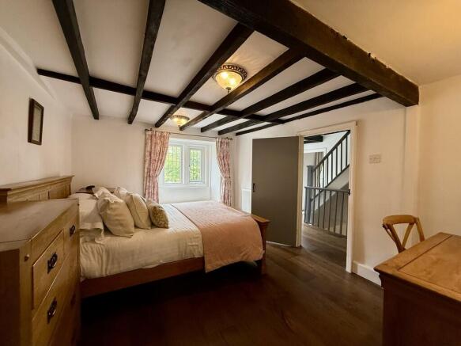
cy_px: 173
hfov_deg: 102.1
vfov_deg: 85.7
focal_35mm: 14
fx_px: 186
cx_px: 230
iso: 200
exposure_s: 1/100
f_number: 2.2
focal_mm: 2.22
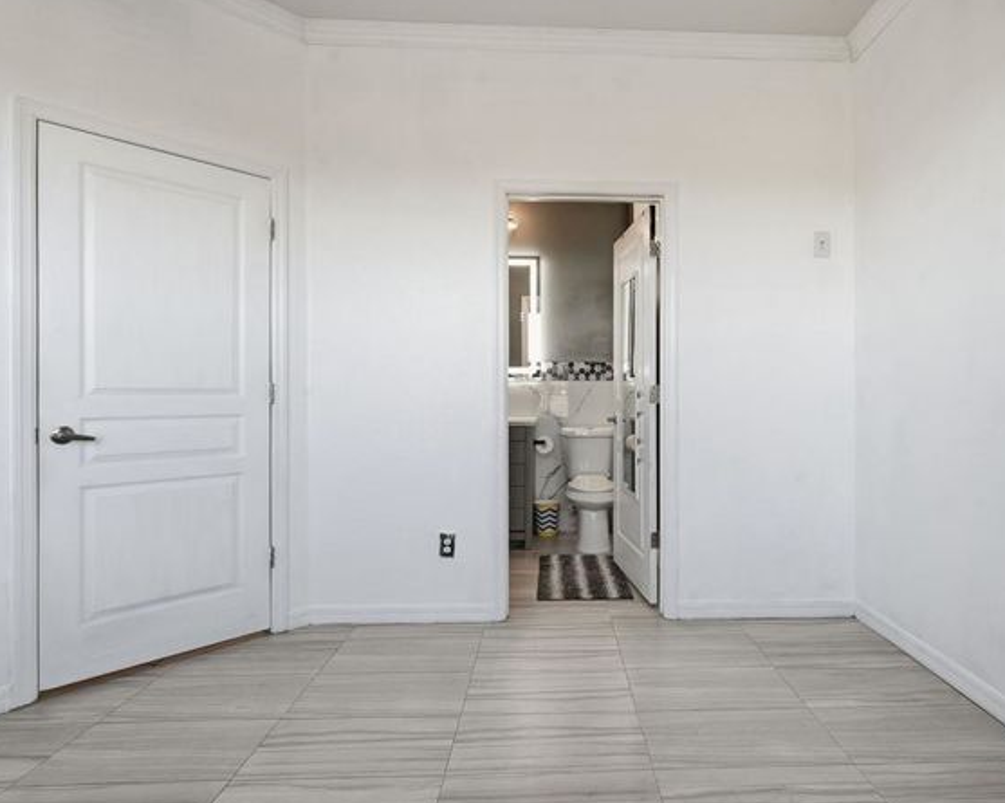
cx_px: 569
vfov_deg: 70.8
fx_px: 565
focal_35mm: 19
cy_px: 400
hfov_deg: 82.9
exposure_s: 1/125
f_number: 9
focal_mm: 16
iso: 250
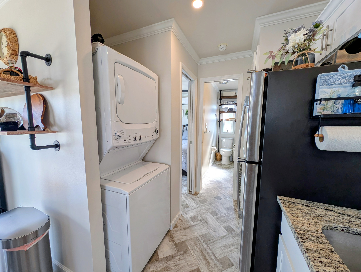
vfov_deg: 94.6
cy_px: 136
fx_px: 125
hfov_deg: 110.5
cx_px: 180
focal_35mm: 12
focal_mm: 2.23
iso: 40
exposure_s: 1/86.6
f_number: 1.95
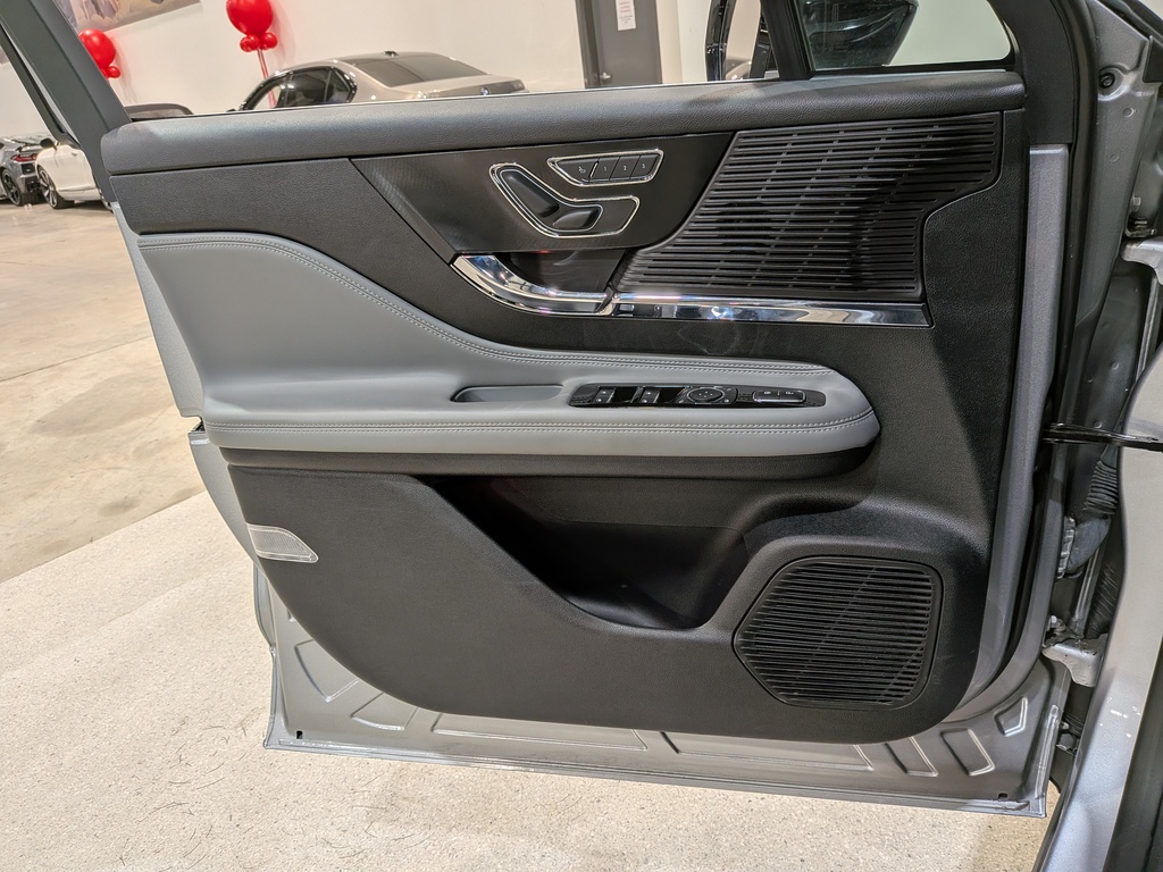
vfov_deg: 56.8
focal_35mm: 24
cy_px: 436
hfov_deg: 71.6
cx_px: 582
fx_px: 806
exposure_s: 1/187
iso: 28
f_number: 1.7
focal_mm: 4.53
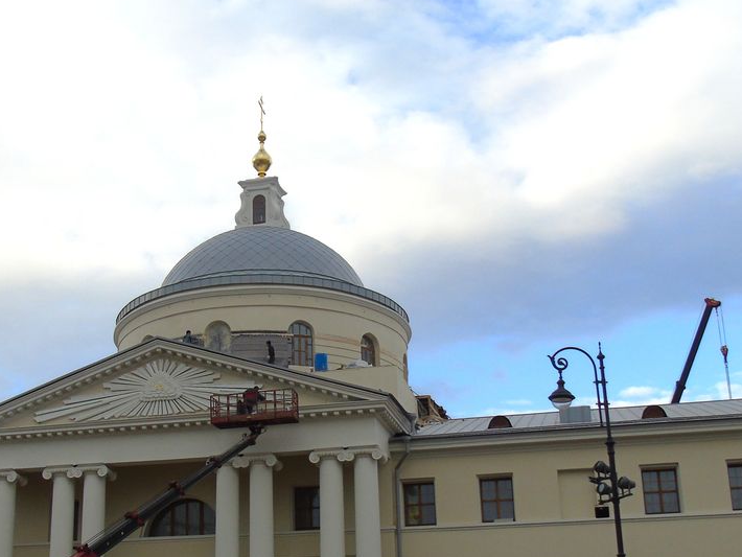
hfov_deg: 38.4
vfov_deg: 29.5
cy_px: 370
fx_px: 1051
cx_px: 238
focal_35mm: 49
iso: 80
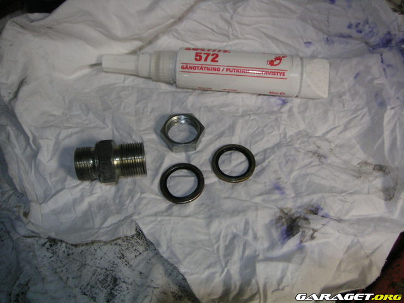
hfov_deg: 49.0
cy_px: 152
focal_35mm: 38
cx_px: 202
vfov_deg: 37.7
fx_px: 443
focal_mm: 6
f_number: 2.8
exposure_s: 1/30
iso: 100
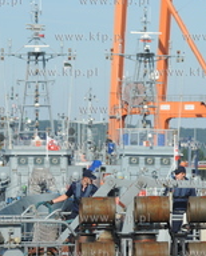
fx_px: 2967
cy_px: 127
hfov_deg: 4.0
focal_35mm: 390
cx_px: 162
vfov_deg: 5.0
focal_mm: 200
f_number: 8
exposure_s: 1/640
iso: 200
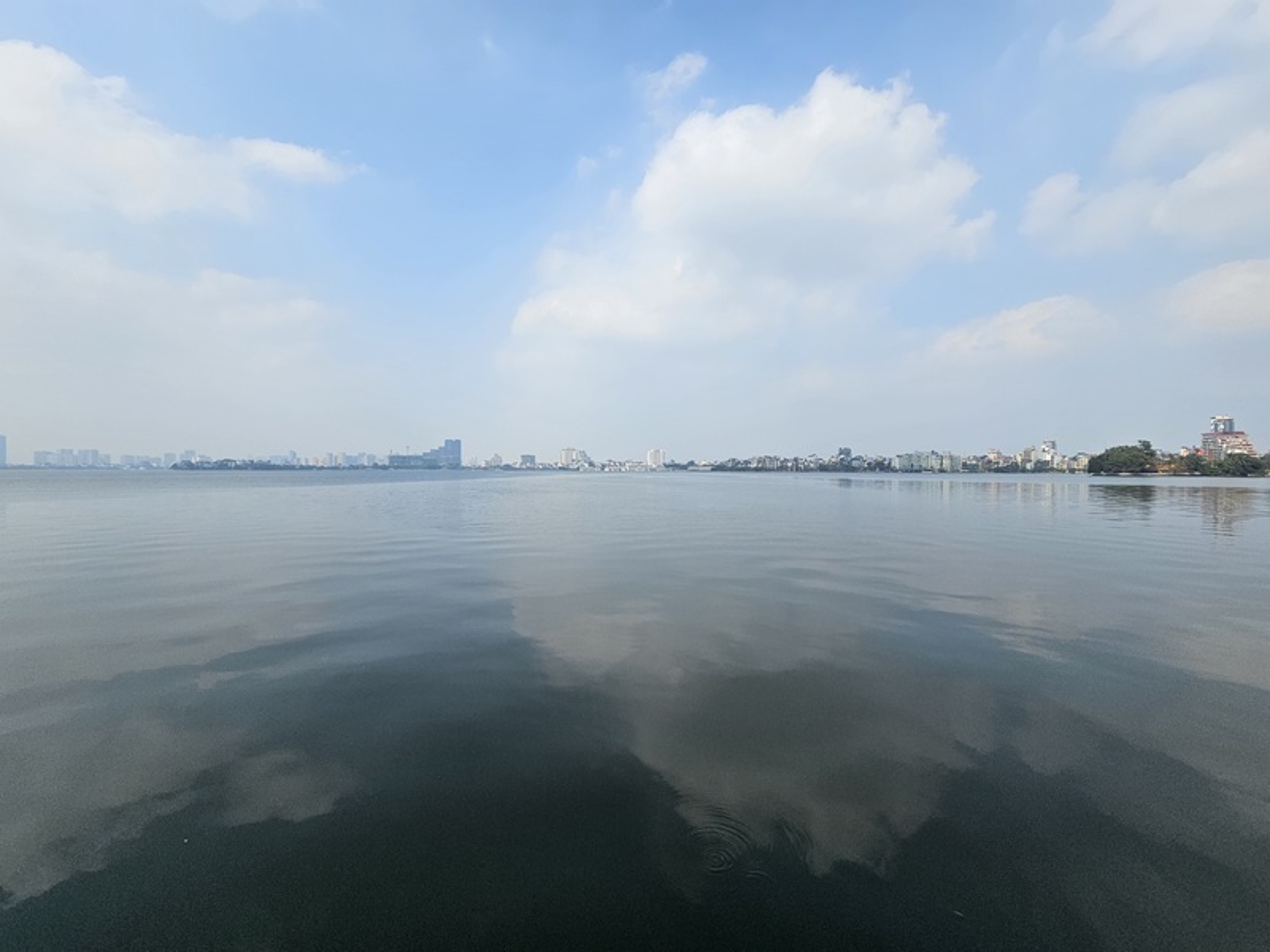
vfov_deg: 89.9
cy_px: 476
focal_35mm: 13
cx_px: 635
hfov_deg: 106.2
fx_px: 477
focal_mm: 2.2
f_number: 2.2
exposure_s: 1/3502
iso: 50
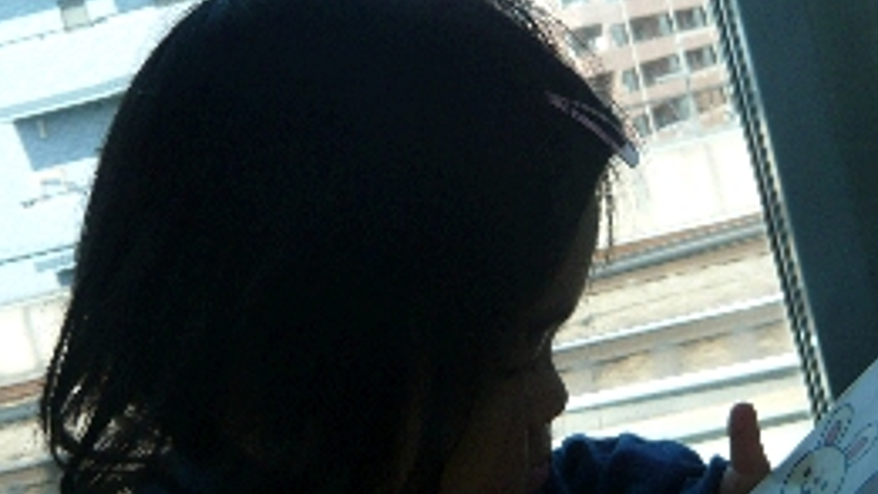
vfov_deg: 24.2
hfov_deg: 41.7
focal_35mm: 49
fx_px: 1141
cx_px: 558
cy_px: 136
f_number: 2.8
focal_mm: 4.6
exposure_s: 1/320
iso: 100
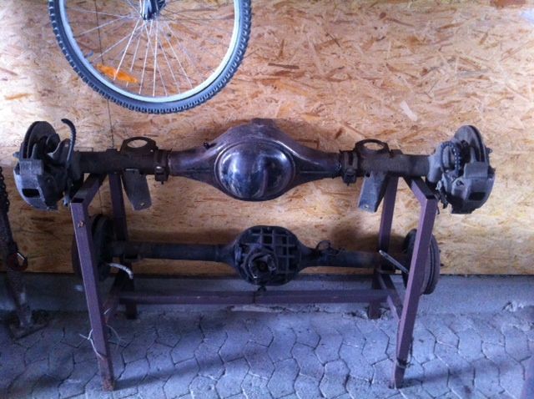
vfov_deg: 40.6
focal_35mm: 35
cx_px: 267
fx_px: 539
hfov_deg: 52.7
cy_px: 200
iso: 400
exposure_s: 1/15
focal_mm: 3.85
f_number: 2.8
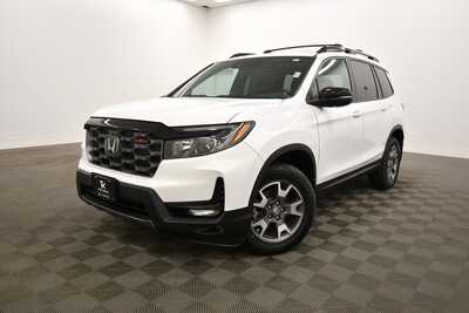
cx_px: 234
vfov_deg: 48.0
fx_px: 352
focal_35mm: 27
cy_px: 156
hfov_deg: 67.4
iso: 800
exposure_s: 1/160
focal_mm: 18
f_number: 5.6
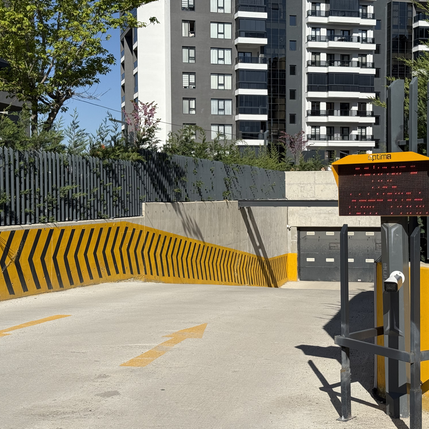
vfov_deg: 30.0
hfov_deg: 30.0
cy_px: 214
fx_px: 799
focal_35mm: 57
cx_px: 225
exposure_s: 1/7874
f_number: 1.78
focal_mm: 6.76
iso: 64
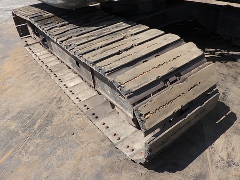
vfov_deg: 49.7
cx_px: 120
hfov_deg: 63.4
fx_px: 194
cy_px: 90
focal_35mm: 28
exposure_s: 1/500
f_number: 4.2
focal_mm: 5
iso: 125
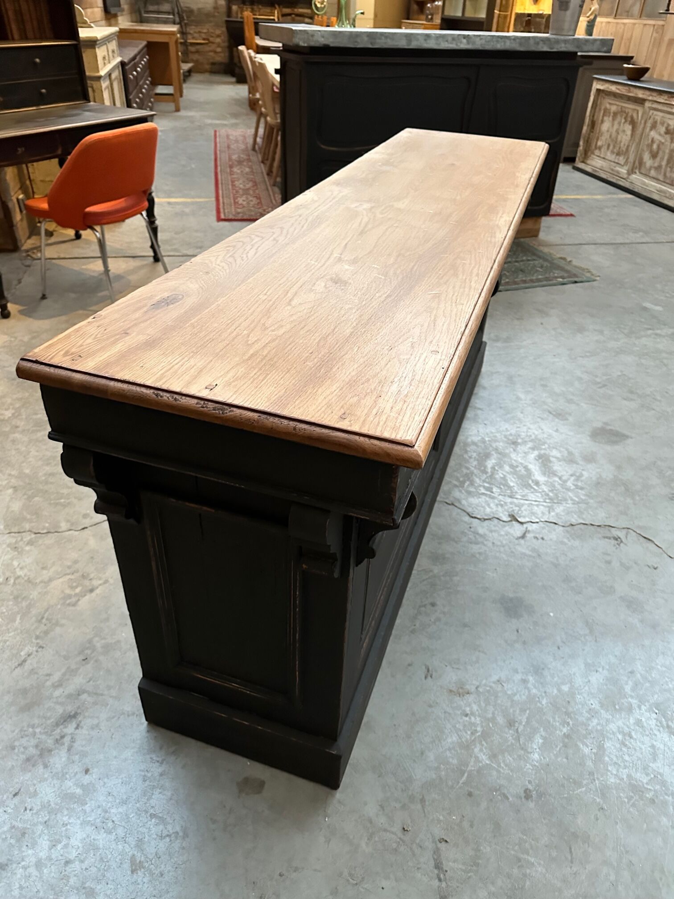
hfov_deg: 56.8
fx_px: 623
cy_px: 450
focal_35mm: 24
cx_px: 337
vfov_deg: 71.6
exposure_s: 1/60
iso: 640
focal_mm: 6.86
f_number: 1.78
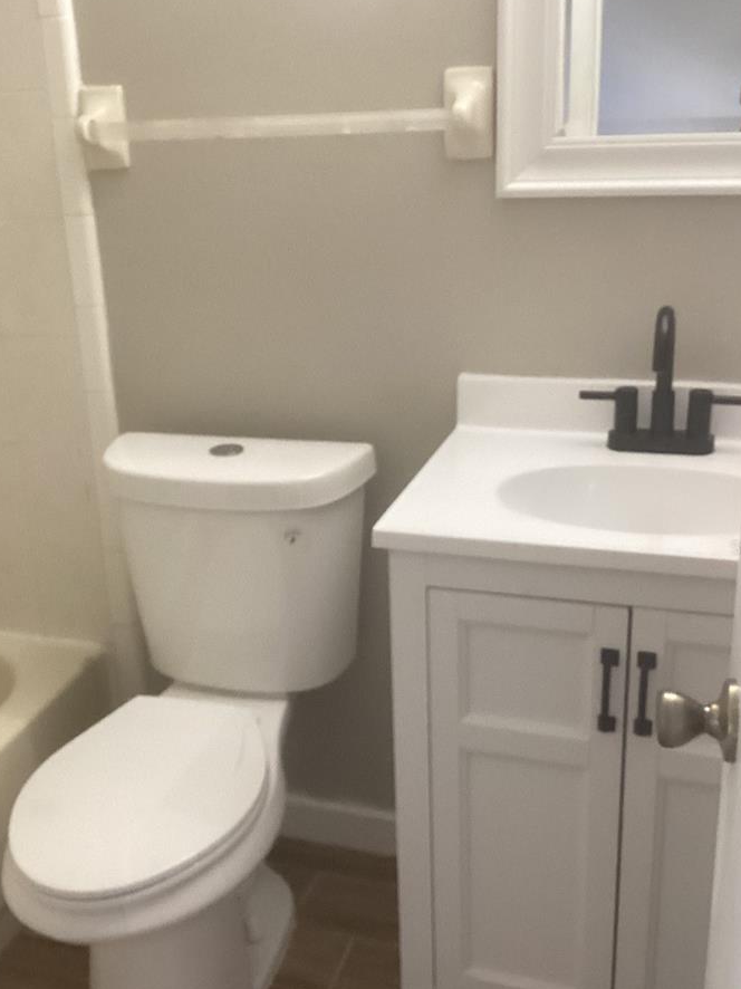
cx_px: 308
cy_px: 547
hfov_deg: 34.3
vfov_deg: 44.7
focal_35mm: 42
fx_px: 1199
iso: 250
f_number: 2.4
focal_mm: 3.3
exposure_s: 1/60
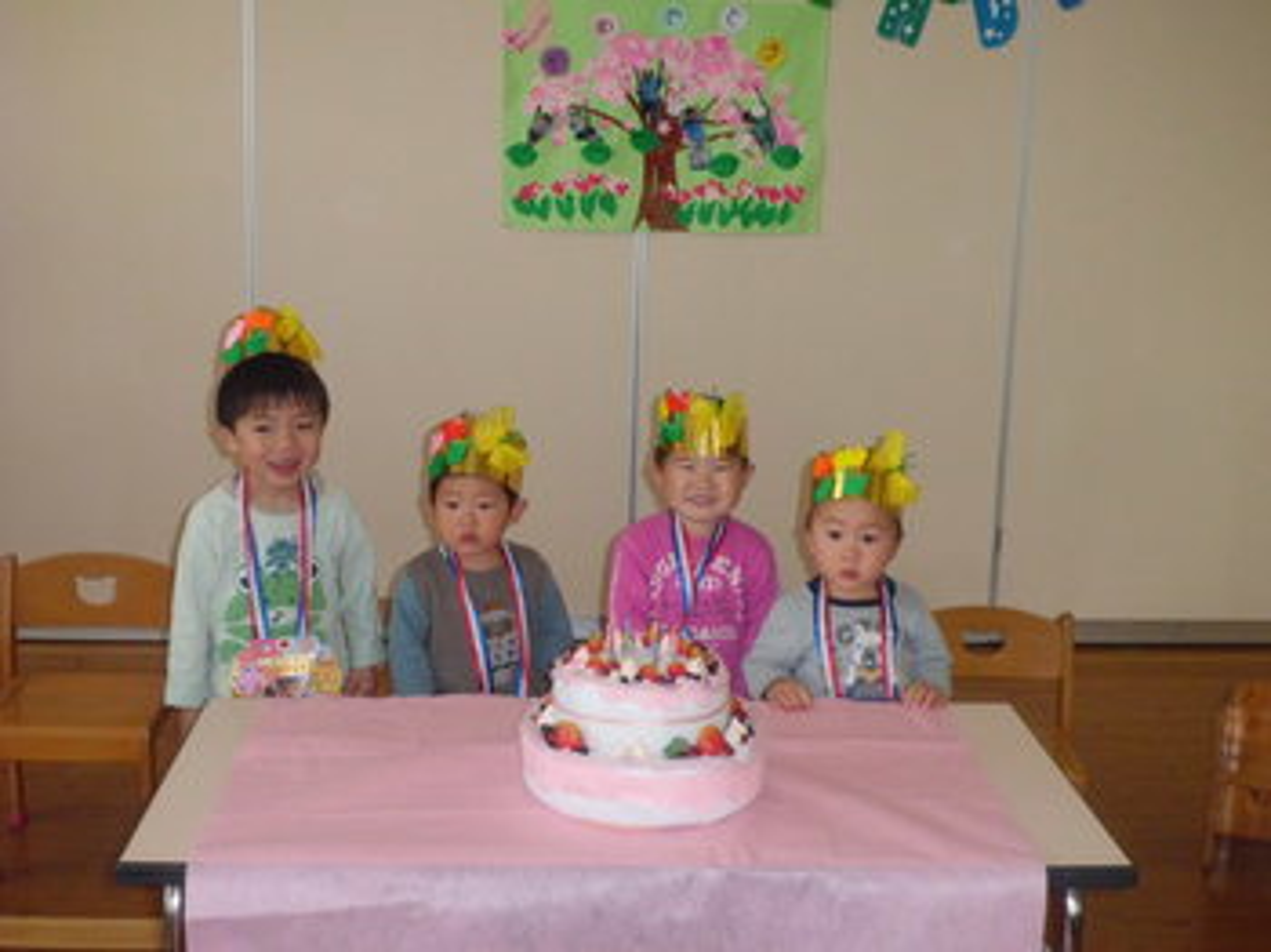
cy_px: 476
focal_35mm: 47
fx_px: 1725
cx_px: 636
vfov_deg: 30.8
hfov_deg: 40.5
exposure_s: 1/125
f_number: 3.4
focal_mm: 8.3
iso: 200
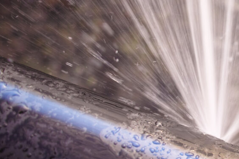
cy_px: 99
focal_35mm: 51
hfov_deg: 36.4
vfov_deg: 26.4
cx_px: 217
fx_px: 339
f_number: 2.8
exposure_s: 1/200
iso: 100
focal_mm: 19
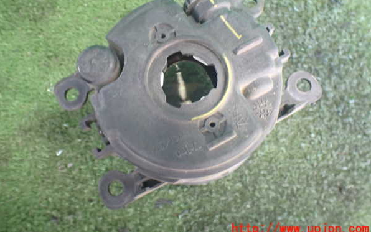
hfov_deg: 59.6
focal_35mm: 32
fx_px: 324
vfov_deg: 39.4
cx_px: 186
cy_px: 97
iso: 800
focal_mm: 5.4
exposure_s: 1/30
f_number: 2.3
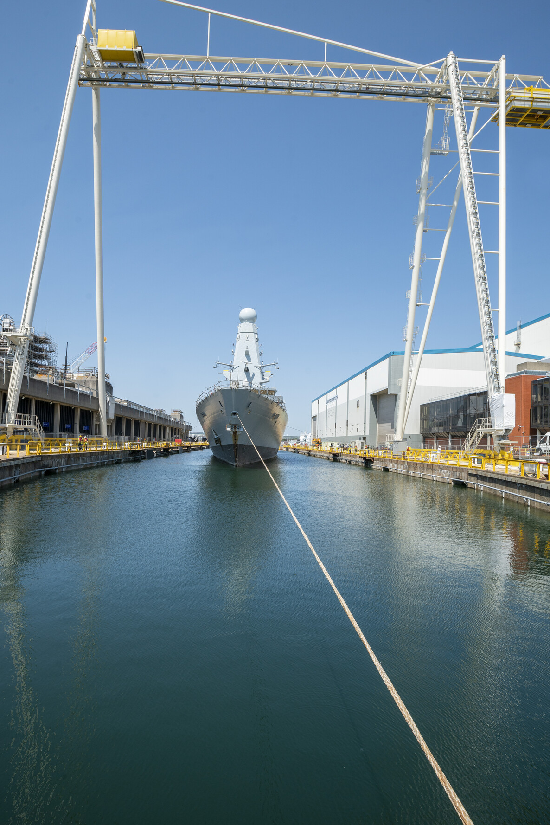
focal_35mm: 18
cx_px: 250
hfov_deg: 67.3
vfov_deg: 90.0
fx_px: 412
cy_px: 426
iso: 200
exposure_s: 1/400
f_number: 10
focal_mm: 16
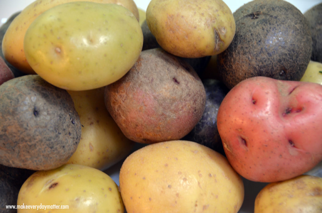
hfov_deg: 14.4
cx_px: 161
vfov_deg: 9.6
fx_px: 1272
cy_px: 106
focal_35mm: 142
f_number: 5.6
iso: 900
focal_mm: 95
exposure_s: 1/30
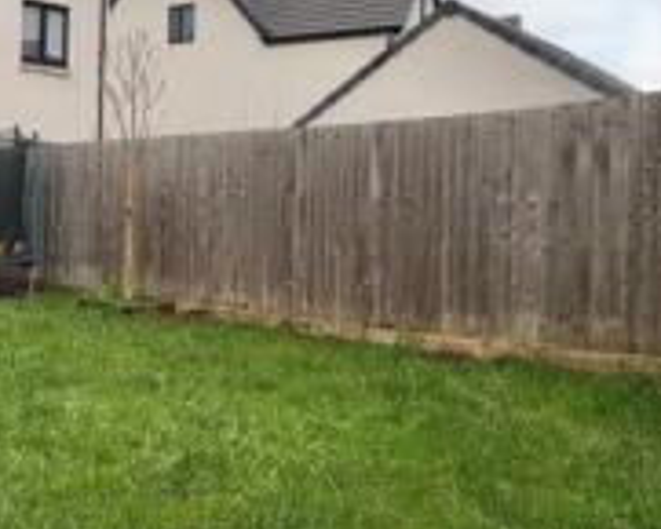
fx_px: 861
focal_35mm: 44
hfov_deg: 38.8
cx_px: 57
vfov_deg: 33.9
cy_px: 177
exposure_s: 1/210
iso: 40
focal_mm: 2.22
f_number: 2.2
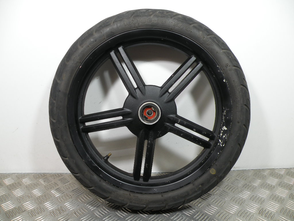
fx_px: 229
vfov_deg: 51.4
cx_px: 147
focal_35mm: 27
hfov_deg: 65.3
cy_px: 110
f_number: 2.8
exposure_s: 1/59.7
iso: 64
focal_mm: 4.7
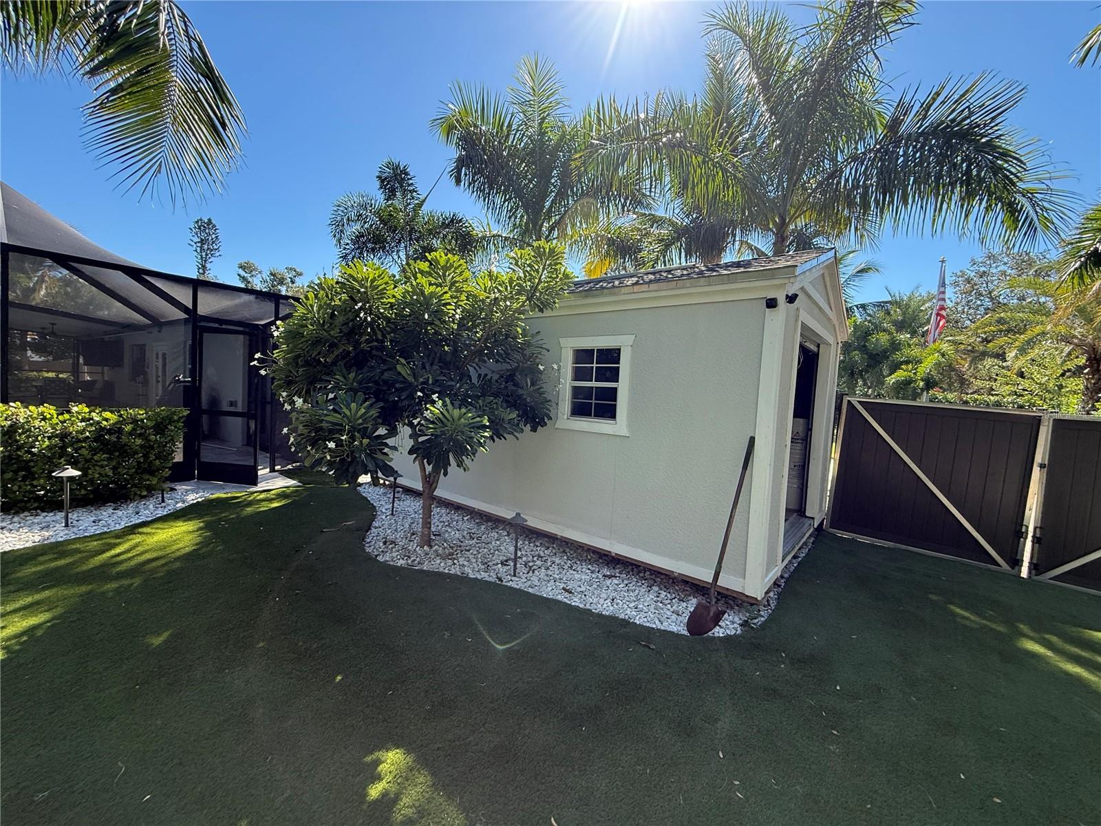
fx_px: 445
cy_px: 413
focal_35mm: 14
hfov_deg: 102.1
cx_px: 550
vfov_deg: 85.7
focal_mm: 2.22
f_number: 2.2
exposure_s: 1/554
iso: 64
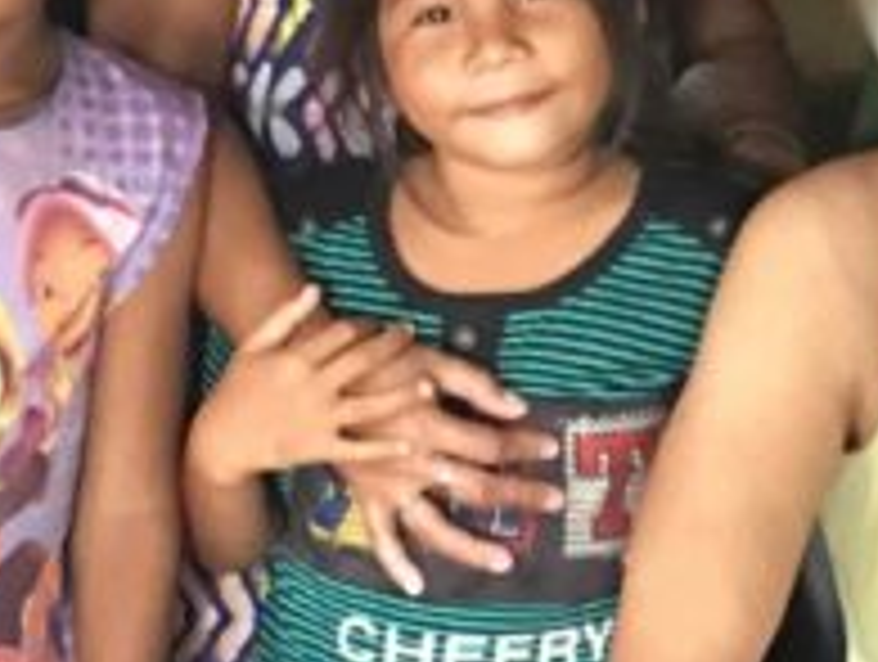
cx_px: 792
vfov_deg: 9.8
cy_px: 491
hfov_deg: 12.9
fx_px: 3862
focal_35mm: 152
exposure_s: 1/4
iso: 80
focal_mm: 4.15
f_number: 2.2
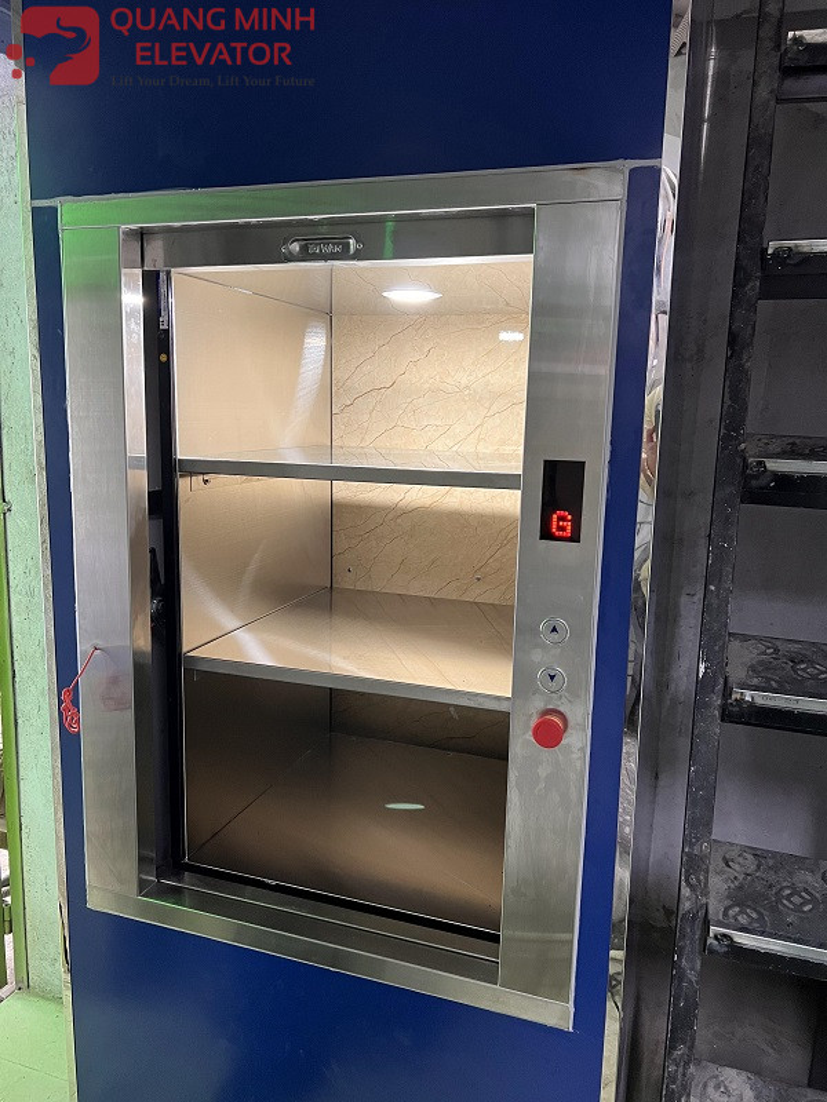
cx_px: 414
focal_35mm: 26
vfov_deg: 67.3
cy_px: 551
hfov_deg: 53.1
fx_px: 828
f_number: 1.5
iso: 400
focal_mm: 5.7
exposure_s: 1/60
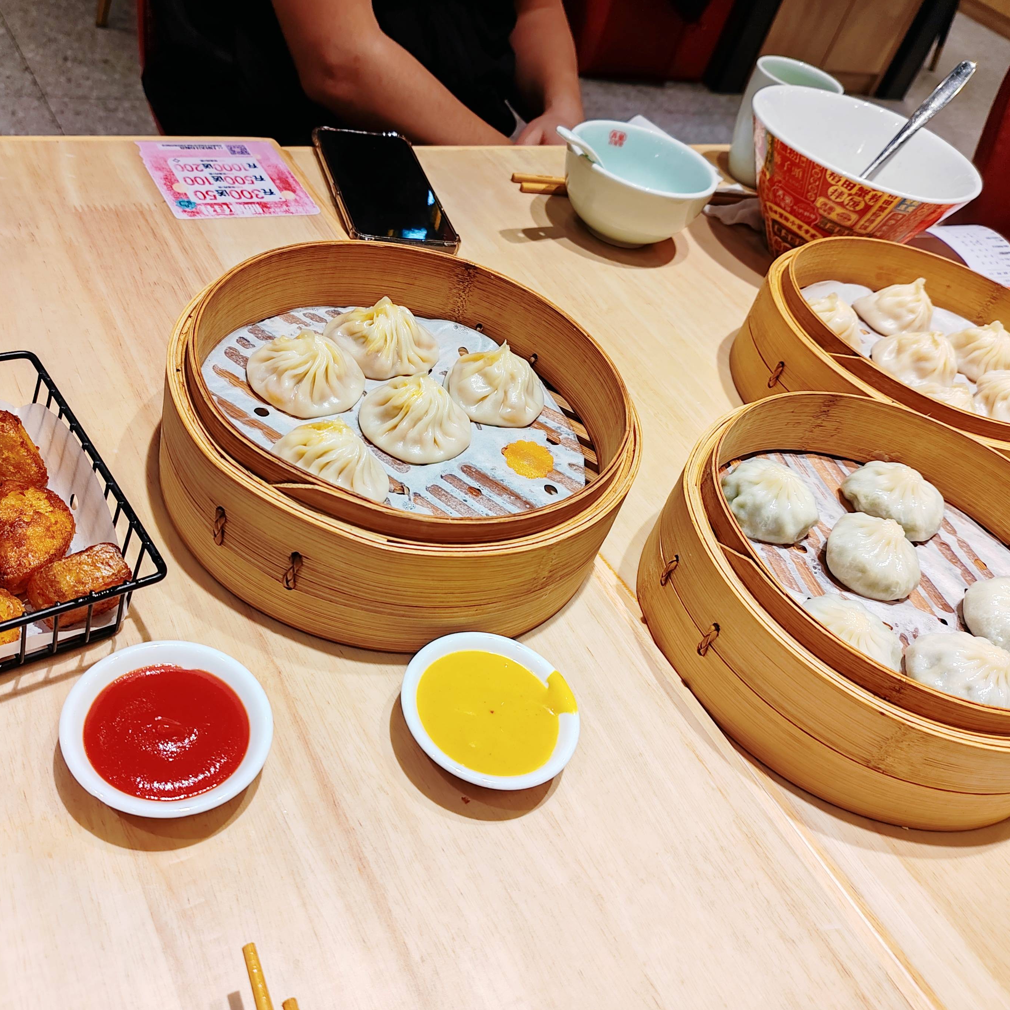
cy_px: 505
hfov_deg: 51.0
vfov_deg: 51.1
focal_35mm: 32
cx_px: 442
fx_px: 1056
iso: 114
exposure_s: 1/100
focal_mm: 6.14
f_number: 1.8
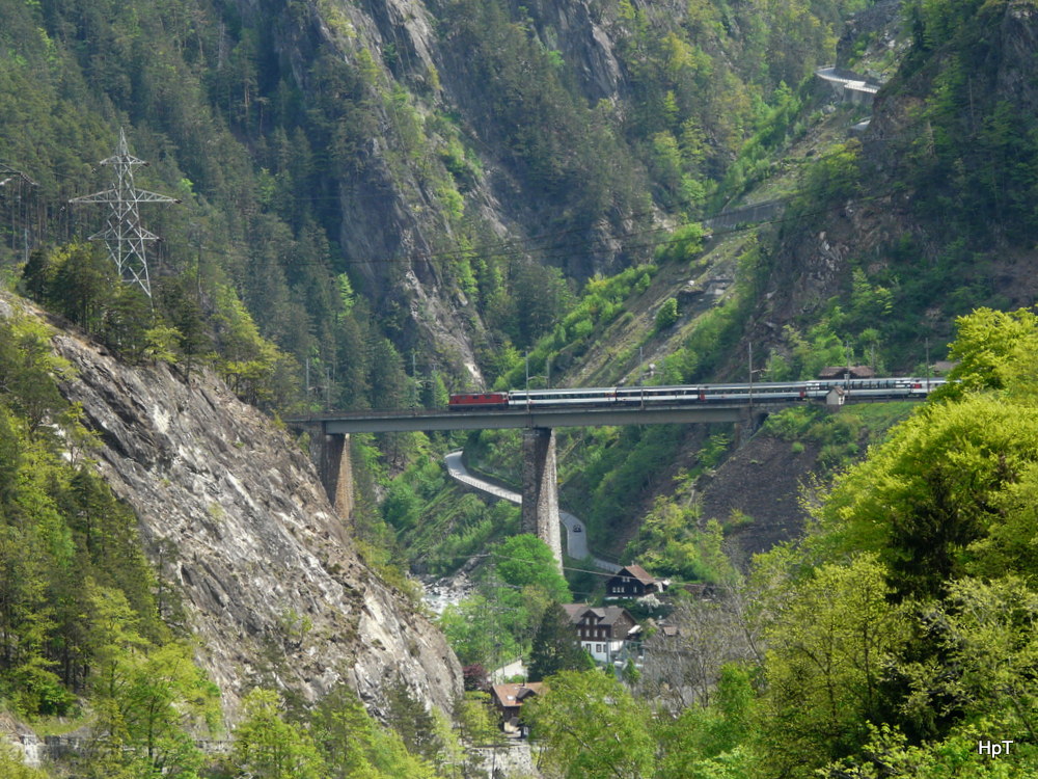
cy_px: 390
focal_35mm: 179
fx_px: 5368
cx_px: 519
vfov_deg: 8.3
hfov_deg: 11.0
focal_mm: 29.4
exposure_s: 1/200
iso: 100
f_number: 4.5
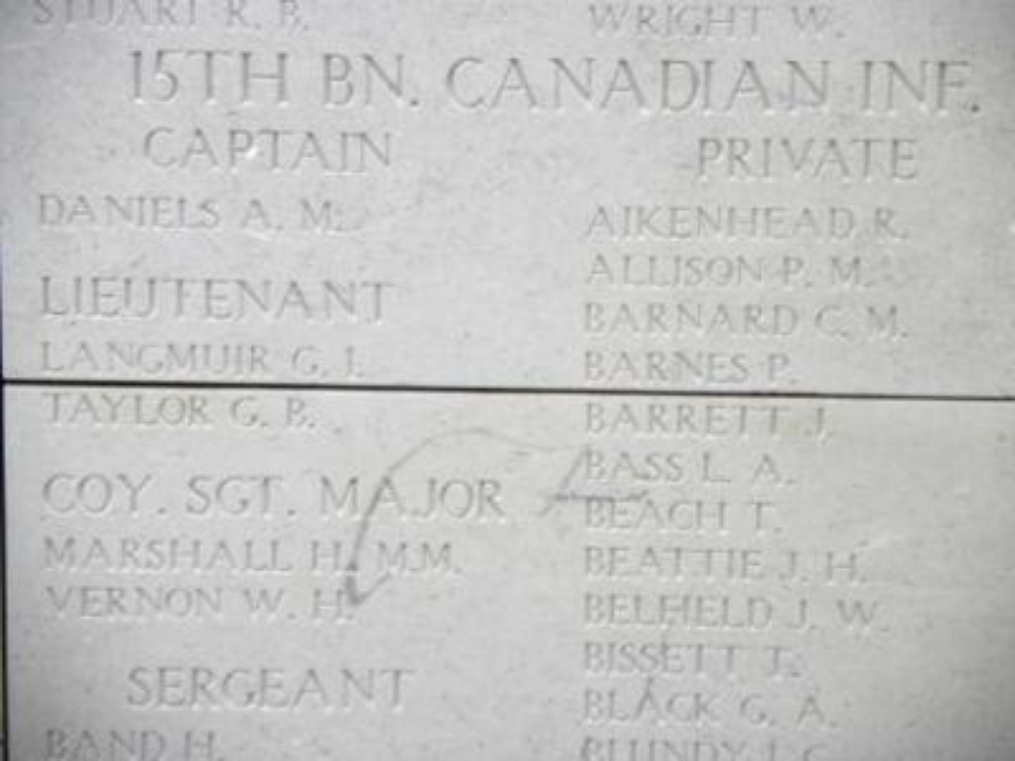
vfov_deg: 5.1
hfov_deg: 6.8
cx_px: 508
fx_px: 8533
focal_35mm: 291
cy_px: 380
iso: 157
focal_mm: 51.8
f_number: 4.5
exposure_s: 1/72.6
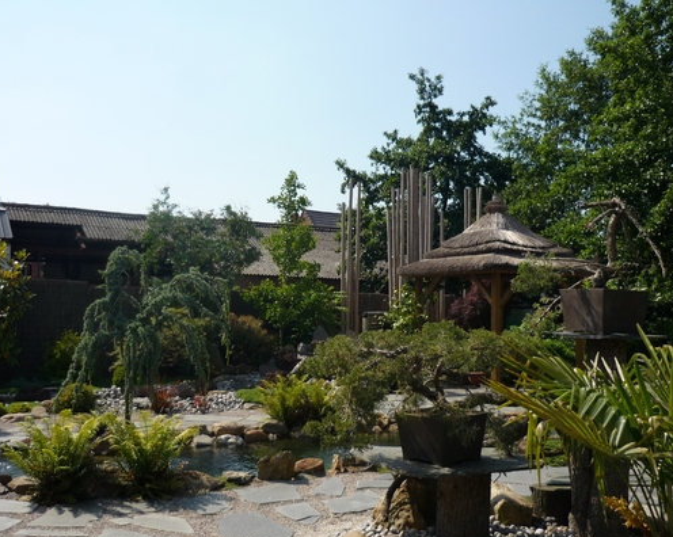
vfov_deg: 38.2
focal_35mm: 39
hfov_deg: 46.9
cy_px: 262
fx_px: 776
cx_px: 330
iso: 100
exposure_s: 1/200
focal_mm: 5.5
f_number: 8
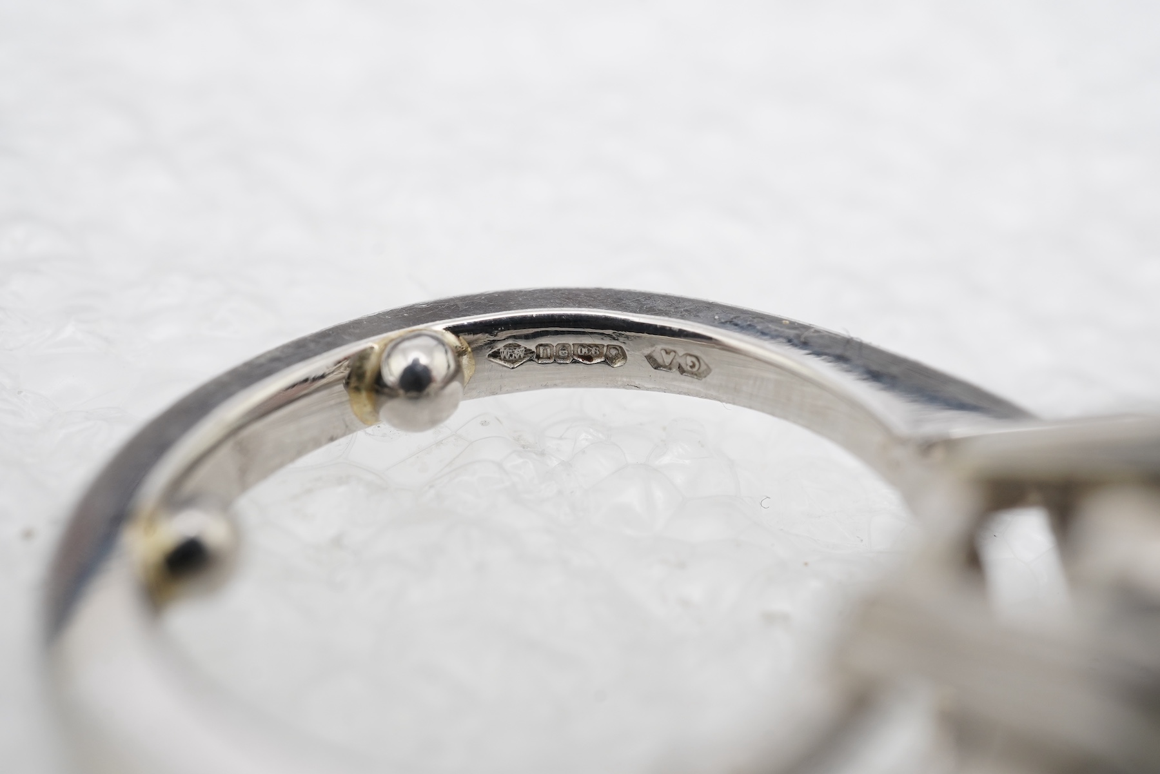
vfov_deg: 29.9
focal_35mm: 45
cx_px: 580
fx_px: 1450
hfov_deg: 43.6
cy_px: 387
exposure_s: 1/125
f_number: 18
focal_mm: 30
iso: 500
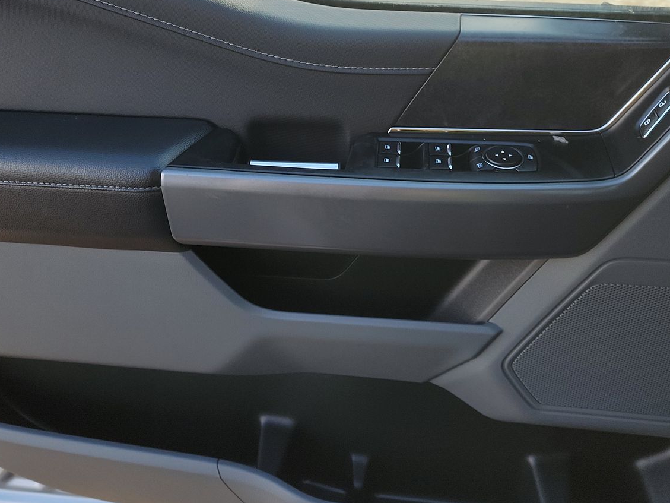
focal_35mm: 34
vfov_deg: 41.4
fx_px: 658
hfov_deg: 53.9
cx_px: 344
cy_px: 176
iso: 60
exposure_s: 1/119
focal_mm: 6.7
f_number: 1.8
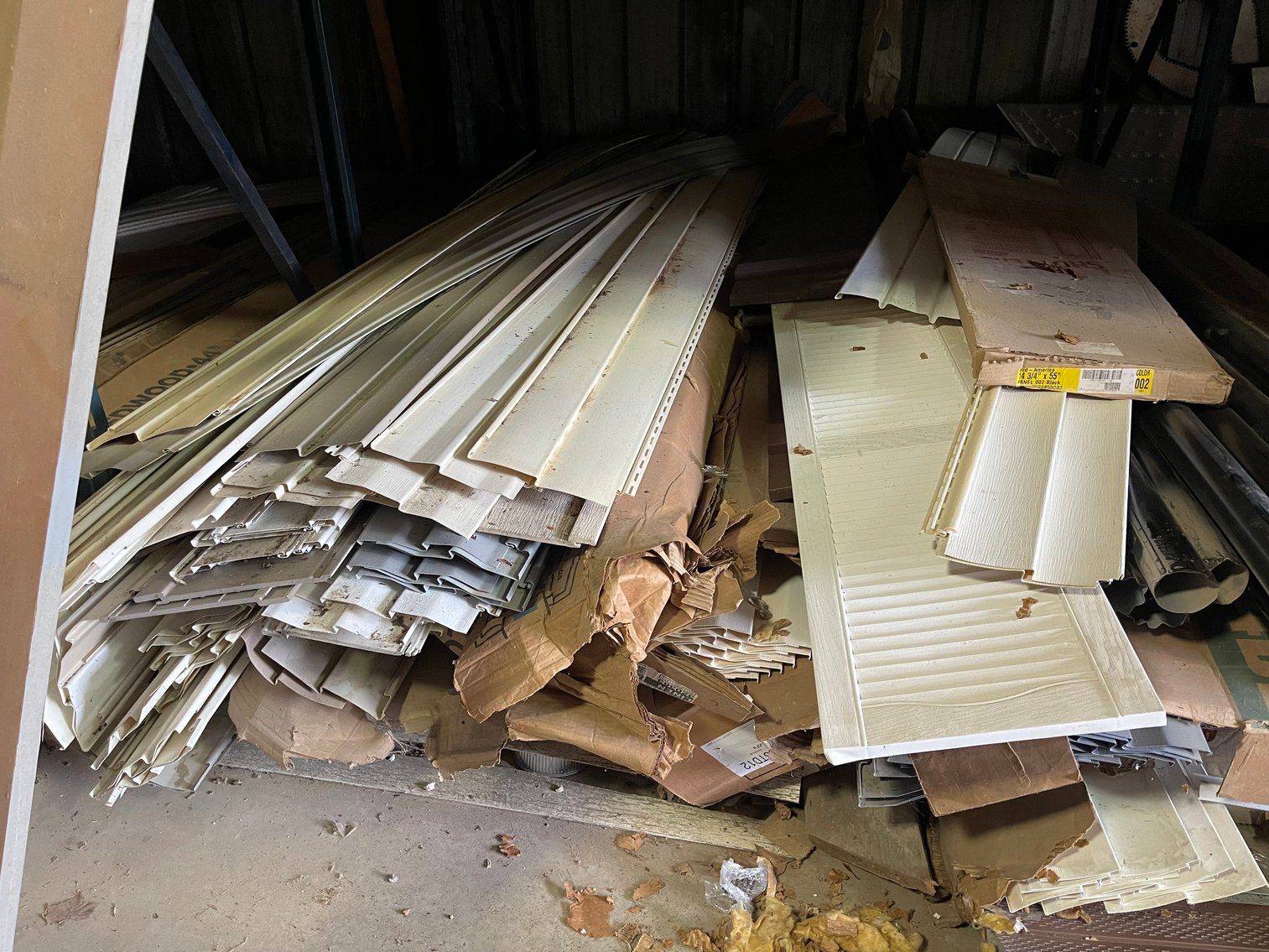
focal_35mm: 25
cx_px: 634
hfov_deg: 69.4
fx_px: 917
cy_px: 476
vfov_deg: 54.9
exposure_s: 1/60
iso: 320
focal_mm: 5.1
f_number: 1.6
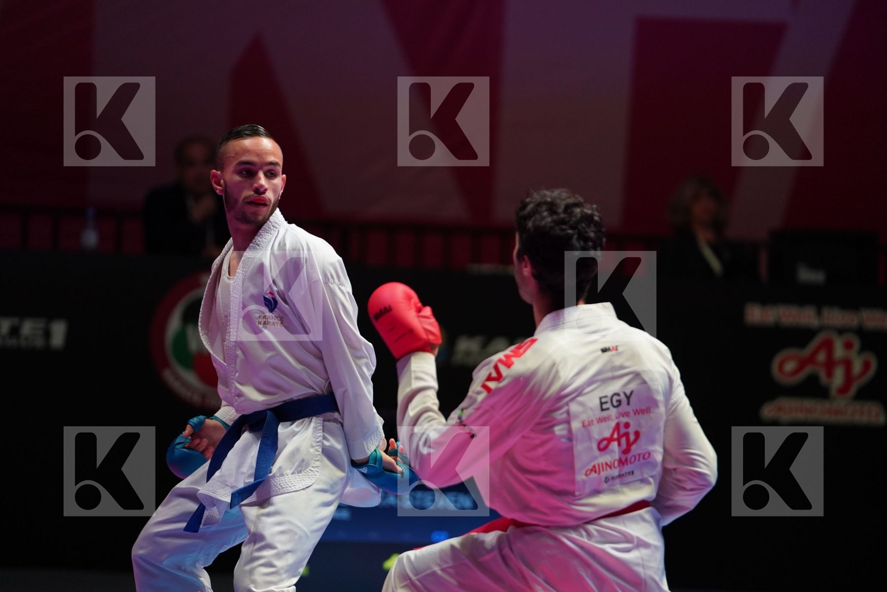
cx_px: 444
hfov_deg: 10.4
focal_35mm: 198
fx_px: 4878
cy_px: 296
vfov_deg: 6.9
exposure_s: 1/1000
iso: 1600
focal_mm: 198
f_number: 2.8
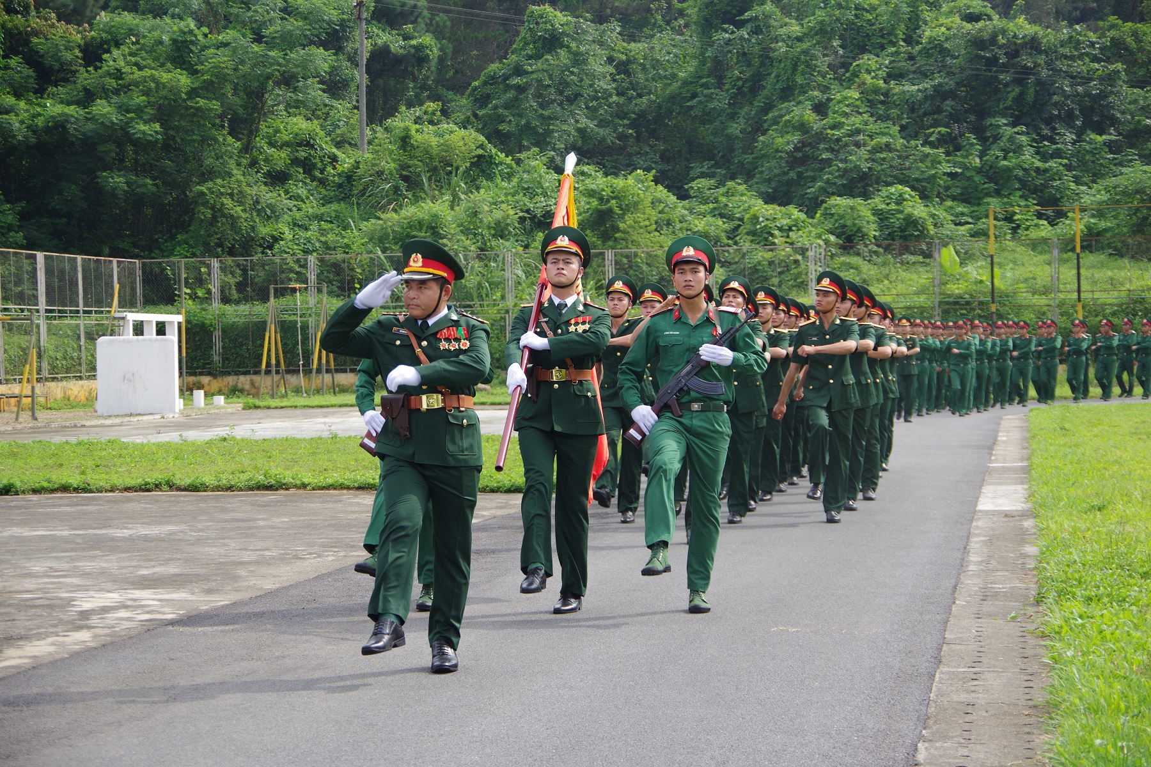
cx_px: 576
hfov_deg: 22.6
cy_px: 384
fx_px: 2877
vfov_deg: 15.2
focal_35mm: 90
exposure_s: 1/500
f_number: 4.5
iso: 200
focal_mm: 60
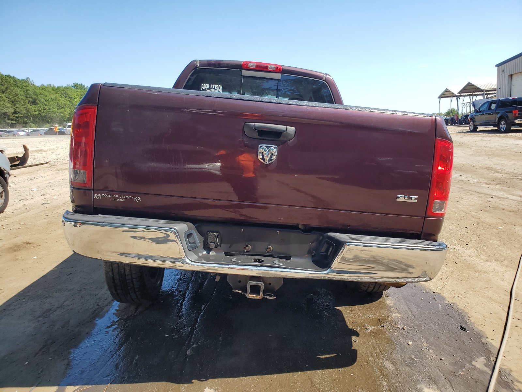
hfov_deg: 67.3
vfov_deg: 53.1
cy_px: 196
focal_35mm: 26
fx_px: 392
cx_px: 261
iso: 50
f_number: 1.5
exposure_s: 1/833
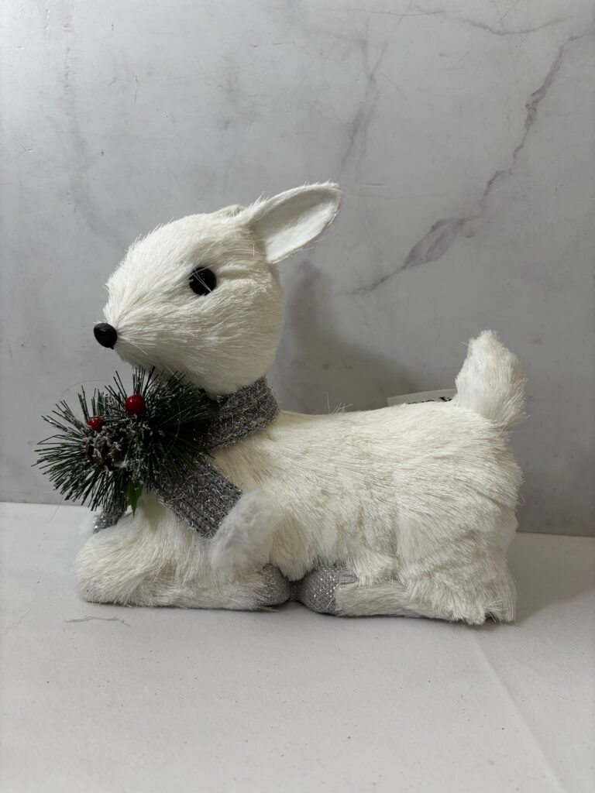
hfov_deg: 53.1
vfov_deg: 67.3
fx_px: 596
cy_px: 396
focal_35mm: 26
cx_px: 298
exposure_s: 1/100
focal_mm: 5.96
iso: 80
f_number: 1.6
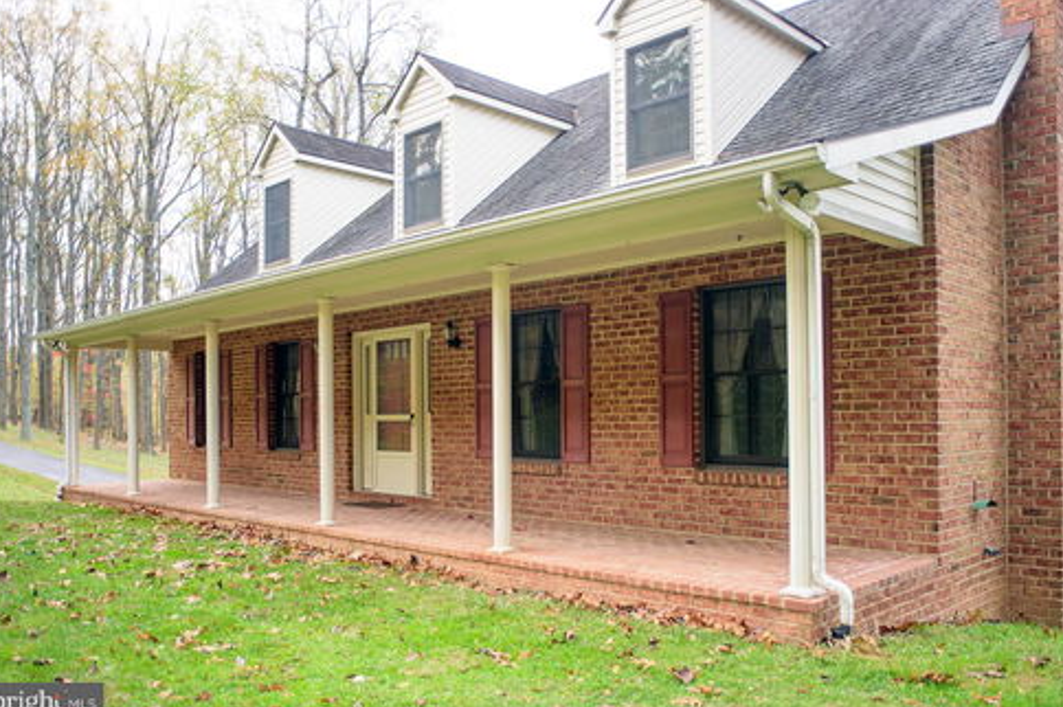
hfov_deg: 51.9
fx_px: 1092
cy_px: 349
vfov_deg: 35.9
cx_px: 545
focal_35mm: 37
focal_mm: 35
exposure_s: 1/80
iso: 100
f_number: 2
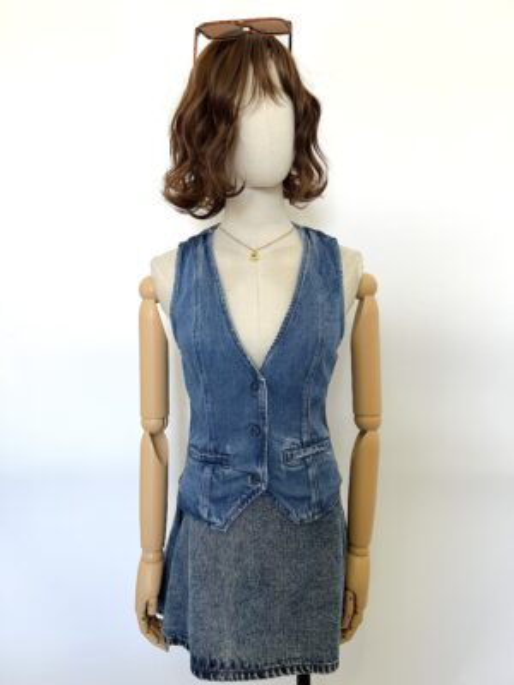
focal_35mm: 26
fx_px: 515
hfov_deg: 53.1
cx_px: 257
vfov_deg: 67.3
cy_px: 342
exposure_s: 1/60
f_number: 1.6
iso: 80
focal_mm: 5.1
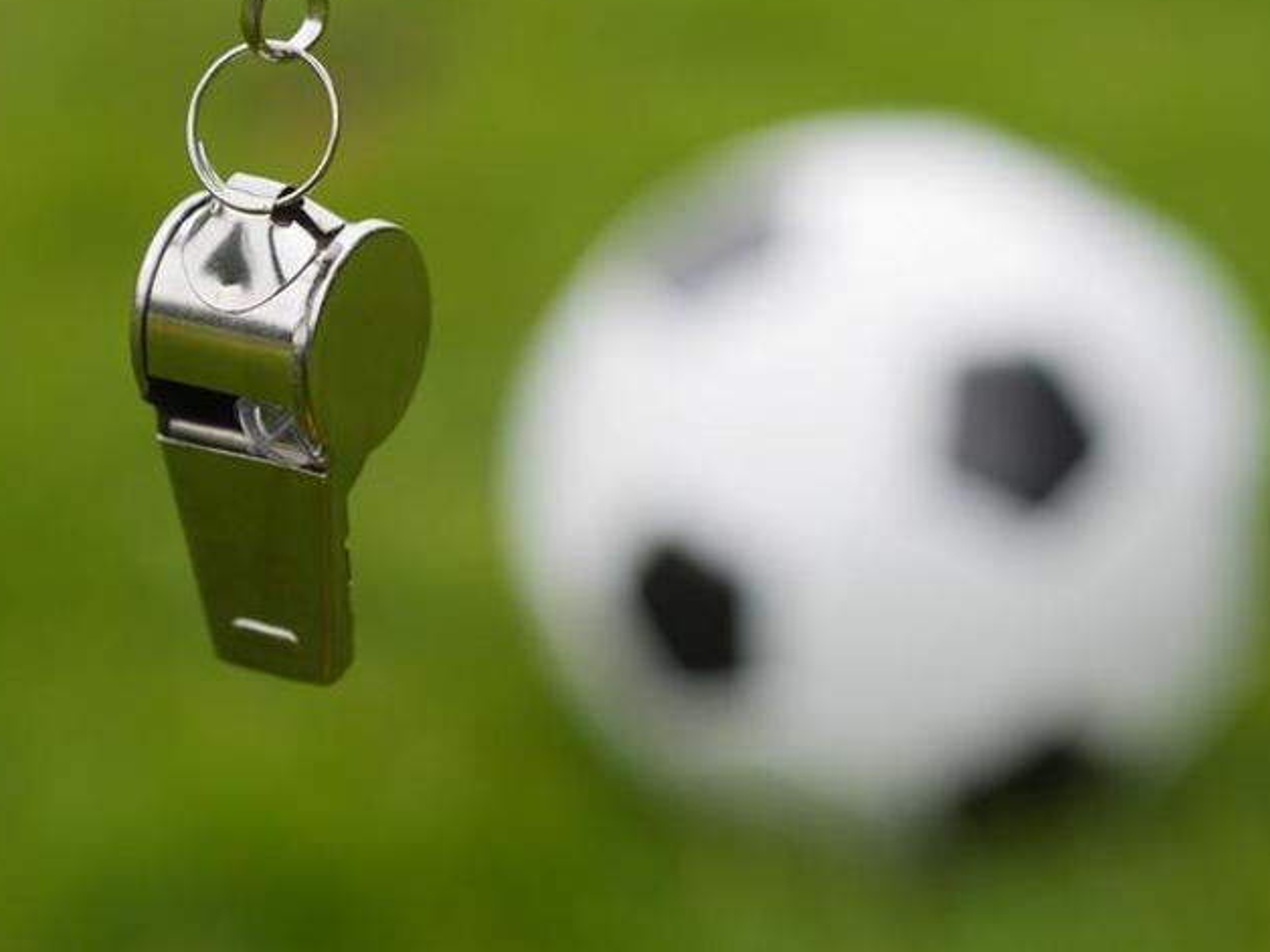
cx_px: 722
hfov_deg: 18.5
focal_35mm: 106
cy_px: 466
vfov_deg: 14.0
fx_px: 3889
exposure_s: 1/500
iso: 200
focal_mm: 45
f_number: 2.8
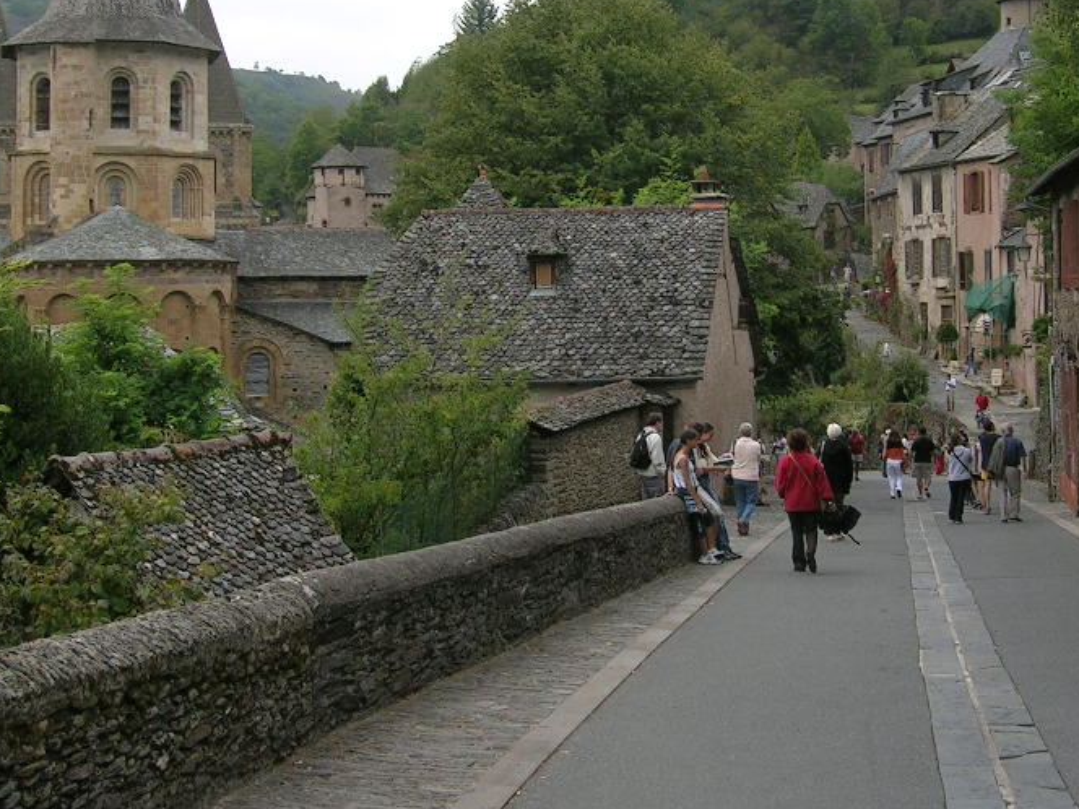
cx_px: 644
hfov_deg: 35.4
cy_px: 292
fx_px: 1683
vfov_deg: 26.9
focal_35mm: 54
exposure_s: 1/162
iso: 50
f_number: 4.8
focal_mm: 5.4
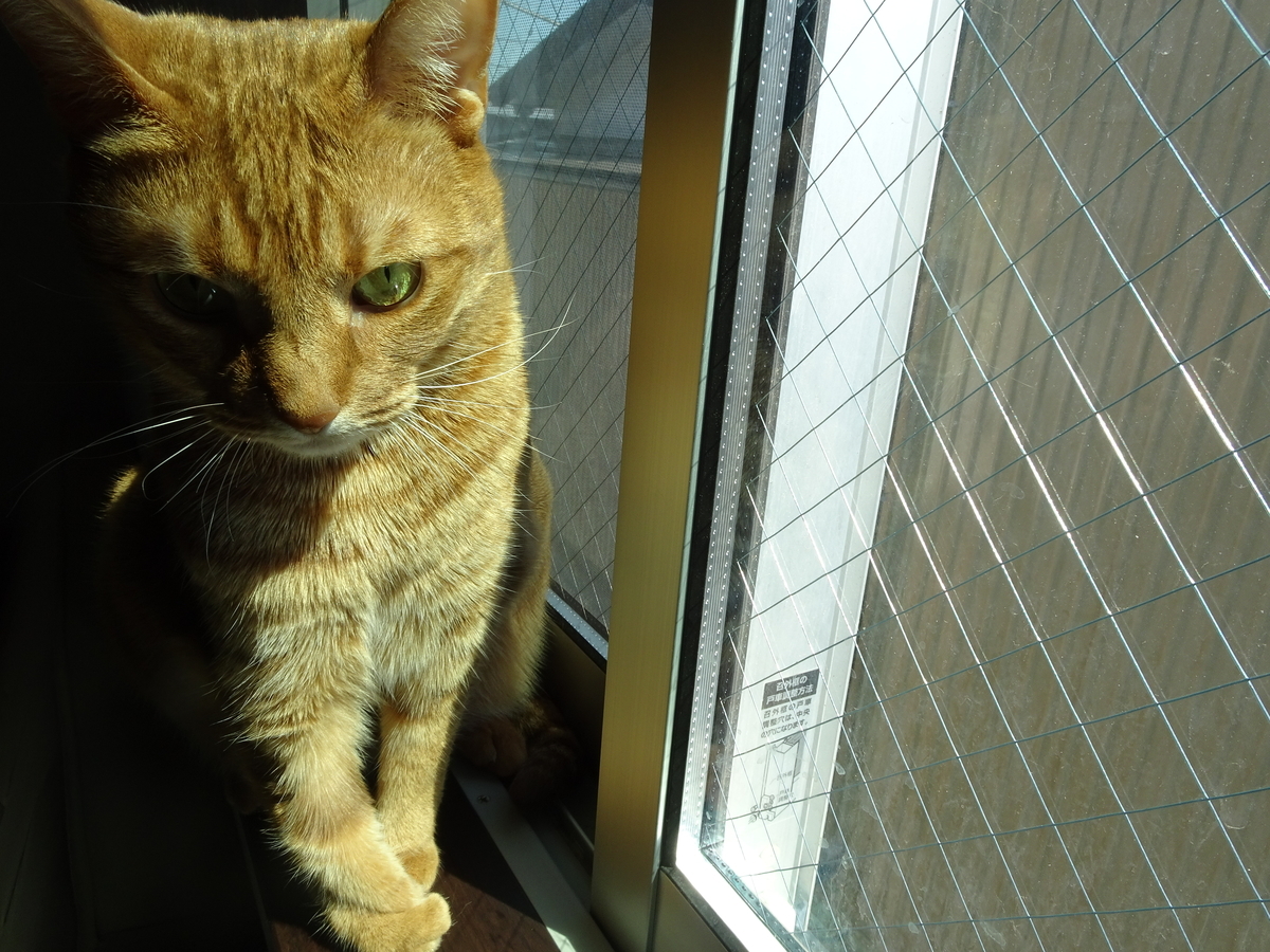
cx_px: 635
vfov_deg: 56.8
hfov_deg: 71.6
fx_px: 881
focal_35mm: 24
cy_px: 476
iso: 80
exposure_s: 1/100
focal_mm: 4.1
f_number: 5
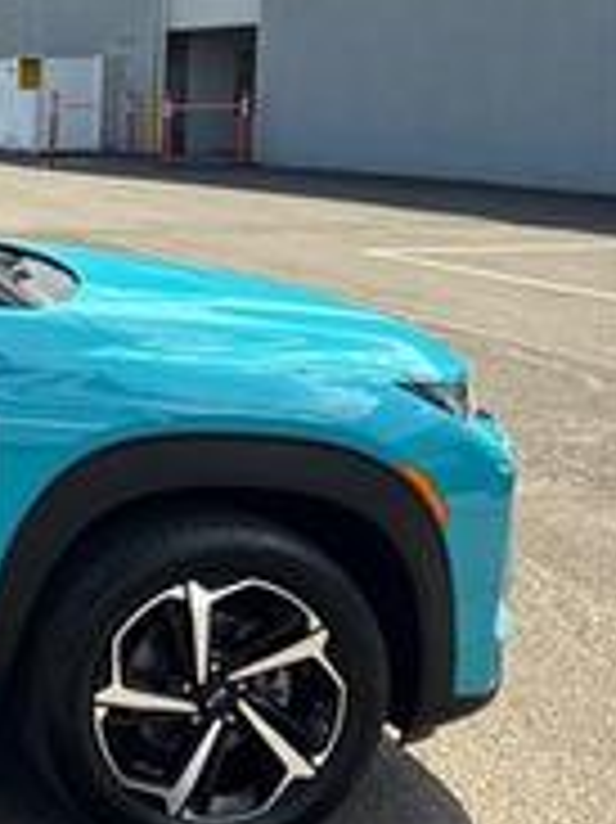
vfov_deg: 29.2
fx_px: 1568
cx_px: -504
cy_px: 257
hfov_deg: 17.7
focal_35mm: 66
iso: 100
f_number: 1.78
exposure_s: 1/1553
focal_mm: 6.76
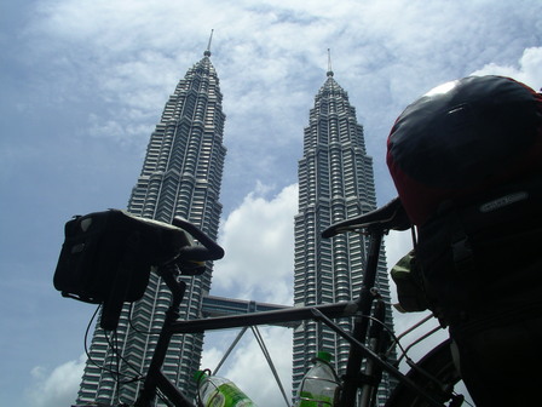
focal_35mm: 37
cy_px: 204
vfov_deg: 38.7
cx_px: 271
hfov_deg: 50.1
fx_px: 579
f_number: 6.9
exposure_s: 1/320
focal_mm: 5.7
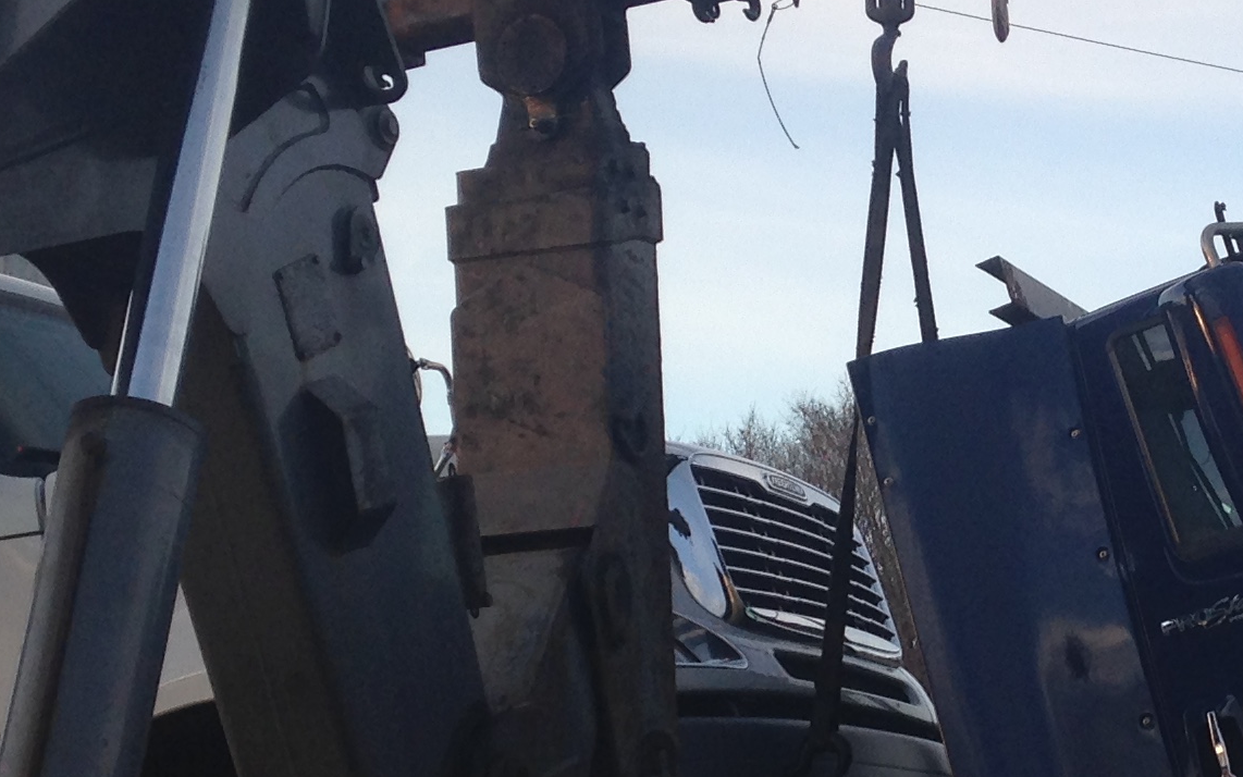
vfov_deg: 13.0
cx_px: 1050
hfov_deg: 20.5
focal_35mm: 100
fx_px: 3388
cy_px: 695
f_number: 2.4
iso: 50
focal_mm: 4.12
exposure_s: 1/315
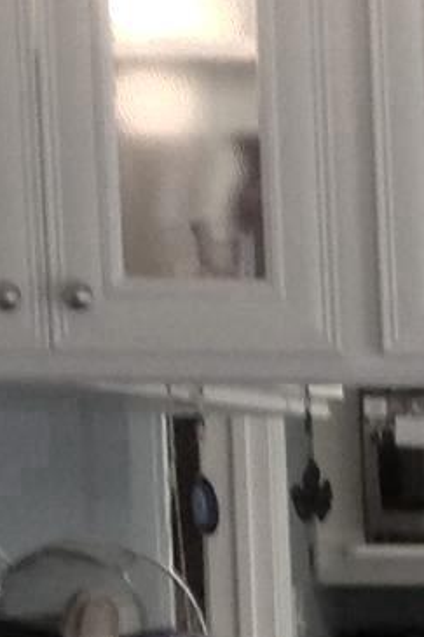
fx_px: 3607
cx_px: 1110
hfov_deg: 6.3
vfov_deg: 9.8
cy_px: 964
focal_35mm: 204
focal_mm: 4.28
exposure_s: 1/15
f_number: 2.4
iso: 80
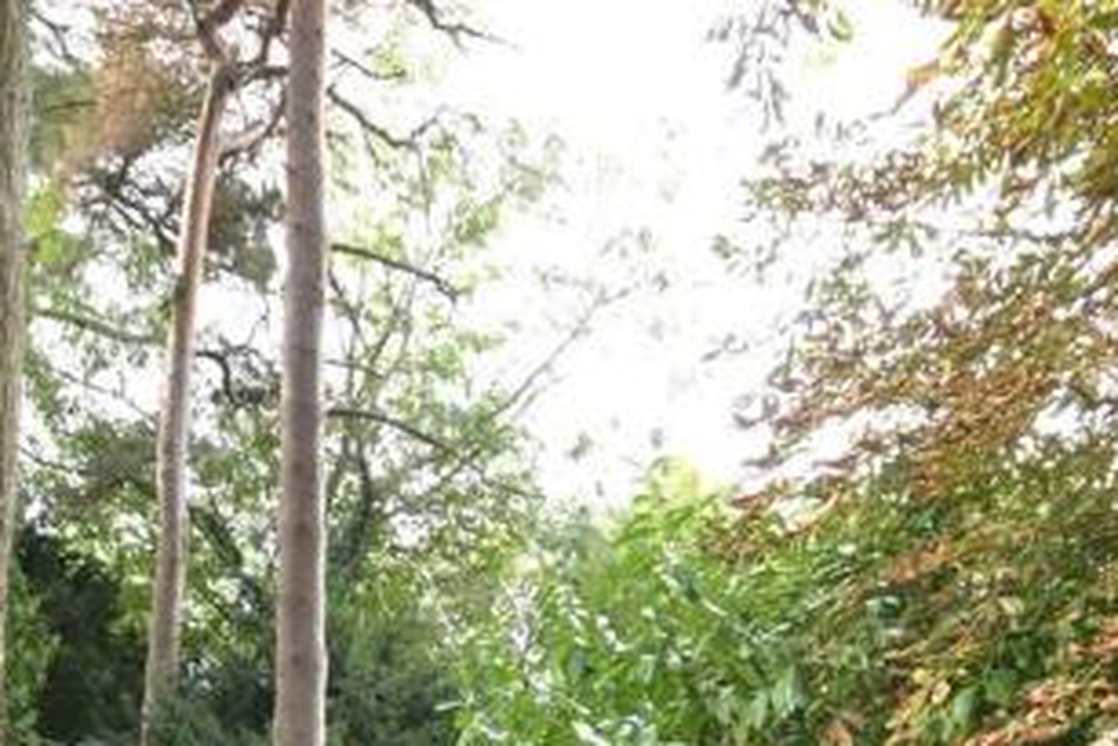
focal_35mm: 32
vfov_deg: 36.5
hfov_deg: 58.1
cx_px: 690
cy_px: 766
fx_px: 994
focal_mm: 10
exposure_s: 1/125
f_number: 4
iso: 400
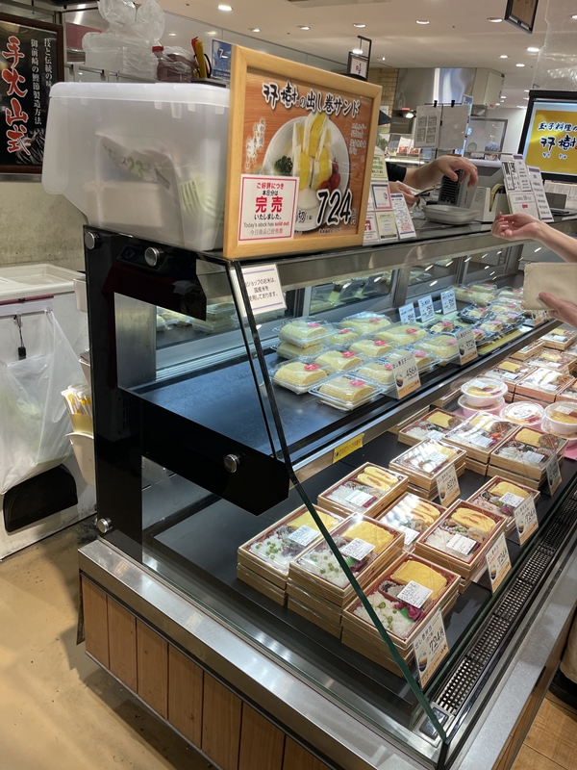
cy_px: 385
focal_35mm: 26
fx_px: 578
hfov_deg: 53.1
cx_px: 288
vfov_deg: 67.3
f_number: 1.6
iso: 40
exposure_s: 1/120
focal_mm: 4.2
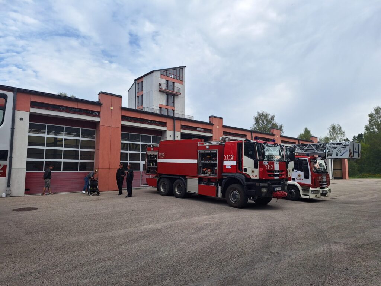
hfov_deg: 73.9
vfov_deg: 58.9
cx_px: 190
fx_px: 253
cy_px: 143
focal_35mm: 23
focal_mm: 5.54
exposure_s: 1/1645
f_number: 1.8
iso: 40
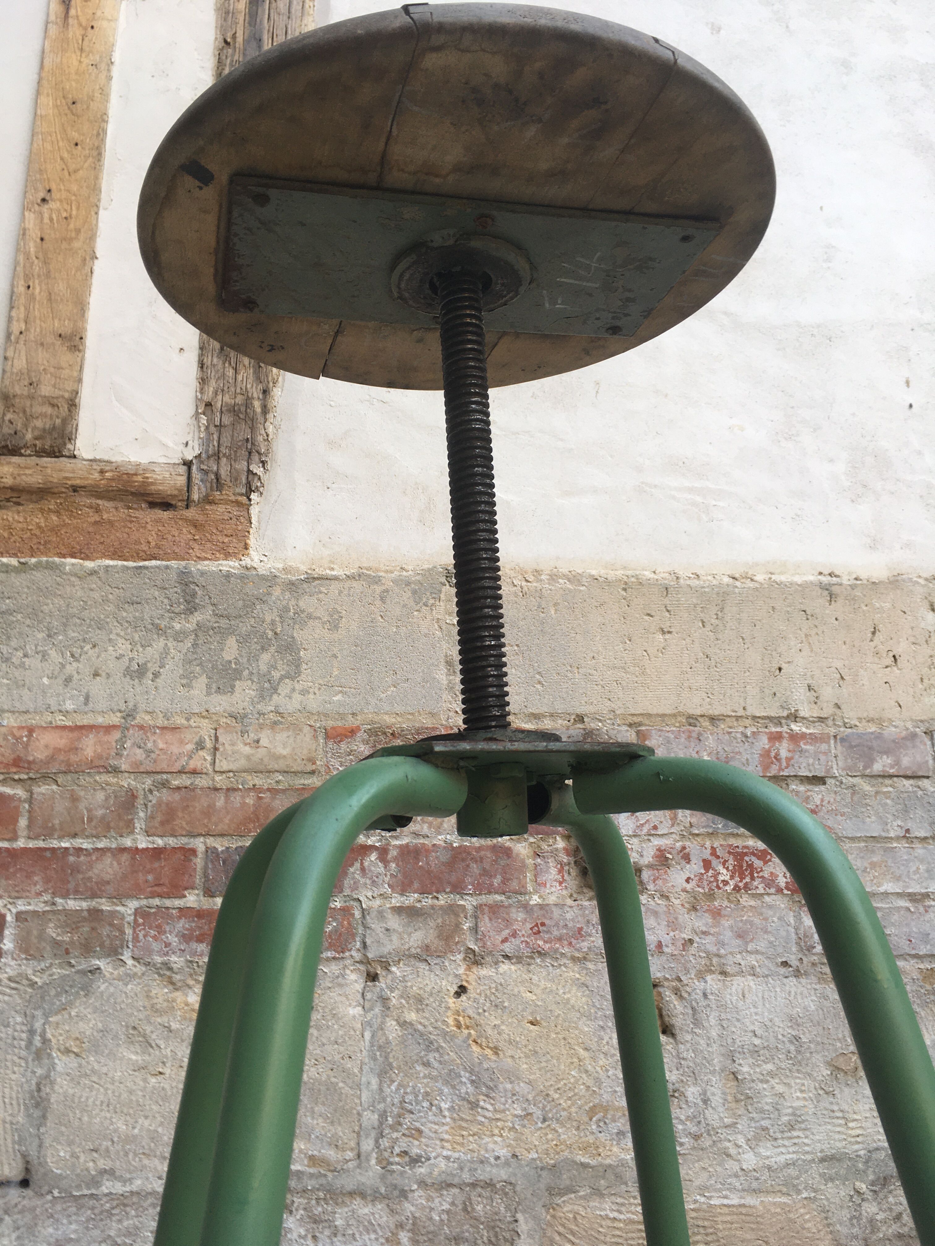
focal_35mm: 29
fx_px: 1044
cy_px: 623
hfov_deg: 48.2
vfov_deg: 61.7
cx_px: 468
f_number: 2.2
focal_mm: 4.15
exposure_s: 1/50
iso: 25
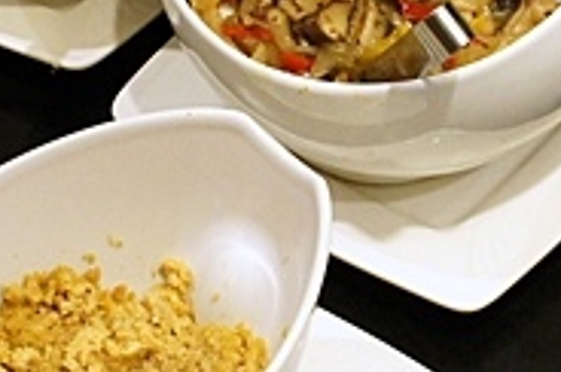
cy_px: 93
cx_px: 226
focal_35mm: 154
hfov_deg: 13.3
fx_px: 2403
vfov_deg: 8.8
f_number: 7.1
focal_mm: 21
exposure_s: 1/30
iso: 1600
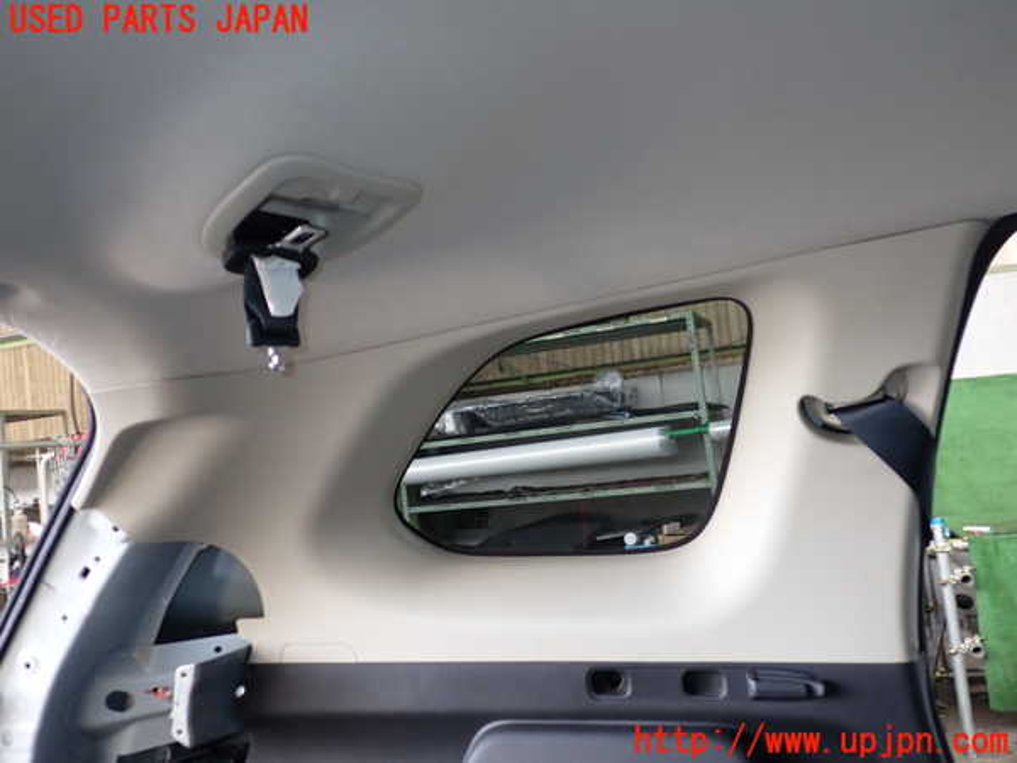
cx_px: 508
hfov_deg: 60.0
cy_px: 382
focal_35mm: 30
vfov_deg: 46.8
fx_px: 881
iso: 200
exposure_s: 1/30
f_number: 2.3
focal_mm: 5.4
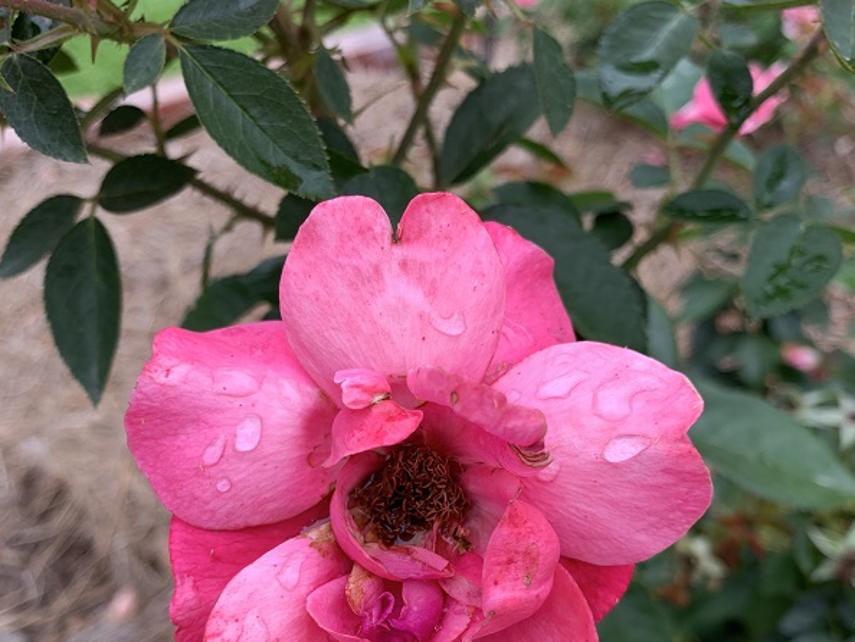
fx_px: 865
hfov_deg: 52.6
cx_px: 426
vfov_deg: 40.4
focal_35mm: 35
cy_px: 409
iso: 25
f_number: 1.8
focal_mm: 4.25
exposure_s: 1/343
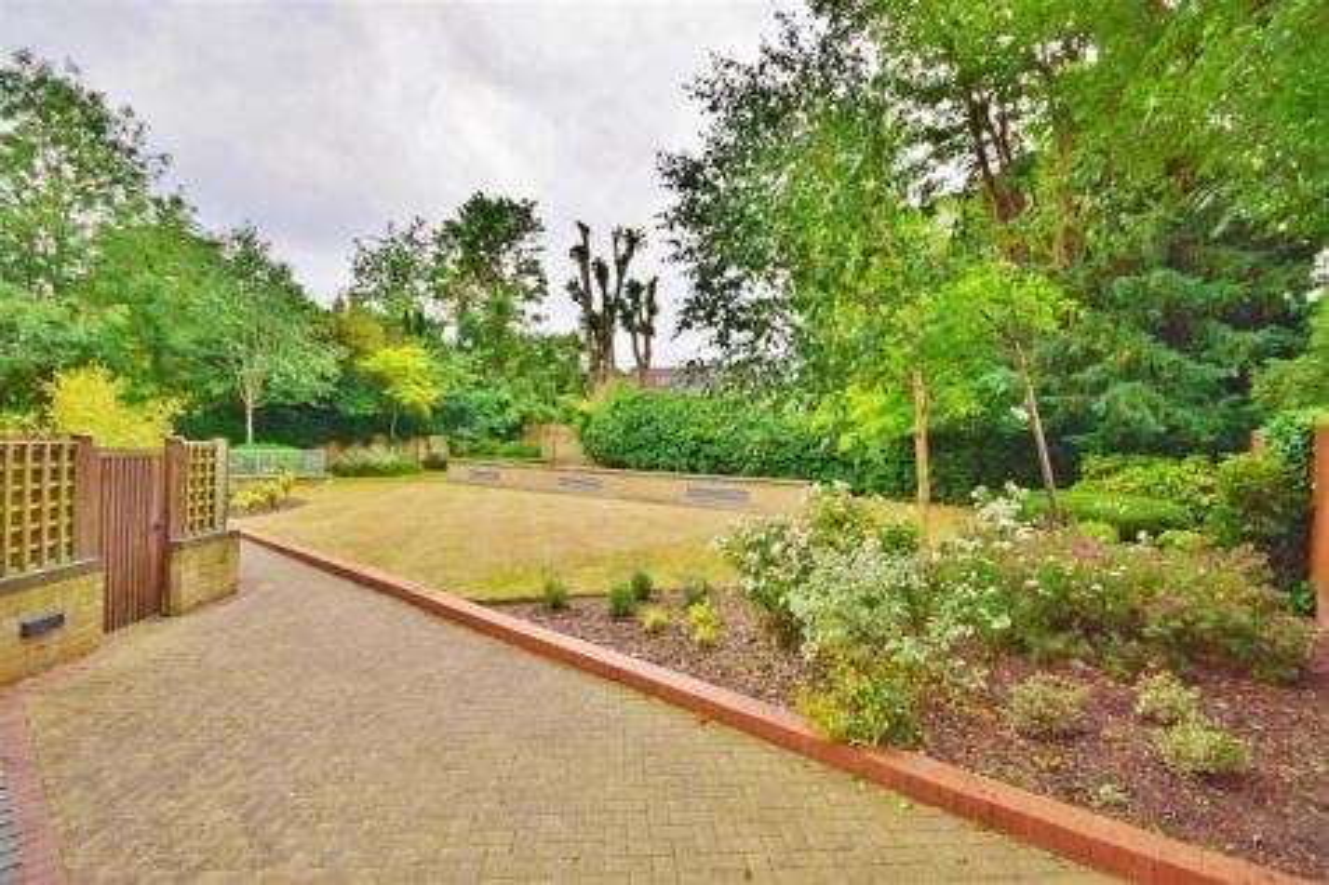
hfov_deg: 100.4
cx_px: 664
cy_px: 442
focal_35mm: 15
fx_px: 554
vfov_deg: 77.3
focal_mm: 10
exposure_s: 1/200
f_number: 10
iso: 400
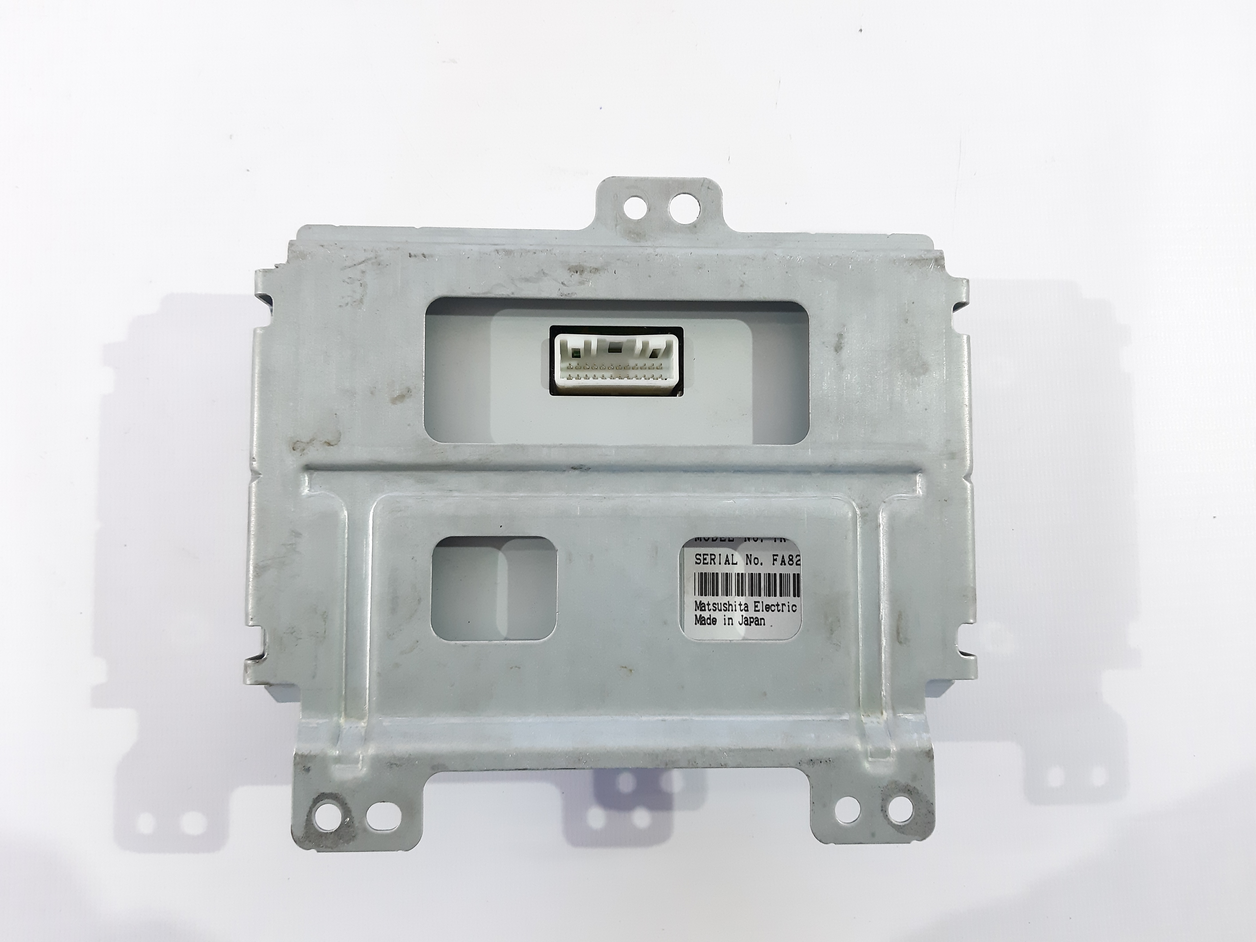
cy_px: 471
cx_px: 628
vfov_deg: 51.4
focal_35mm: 27
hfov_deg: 65.3
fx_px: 980
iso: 200
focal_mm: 3.93
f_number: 1.7
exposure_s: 1/50
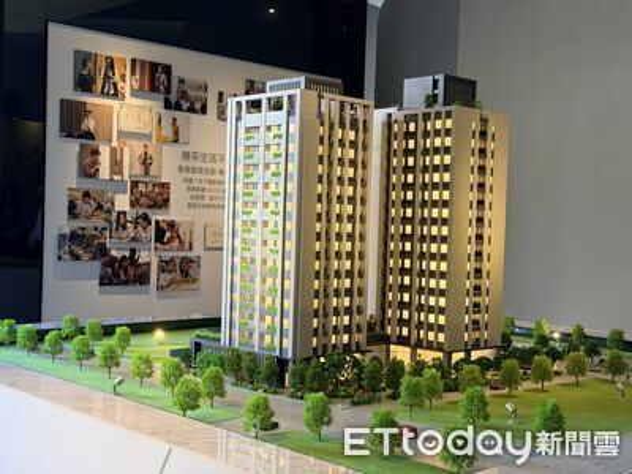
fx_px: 876
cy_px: 237
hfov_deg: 39.7
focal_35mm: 48
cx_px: 316
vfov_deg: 30.3
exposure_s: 1/60
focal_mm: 6.76
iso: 64
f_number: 1.78
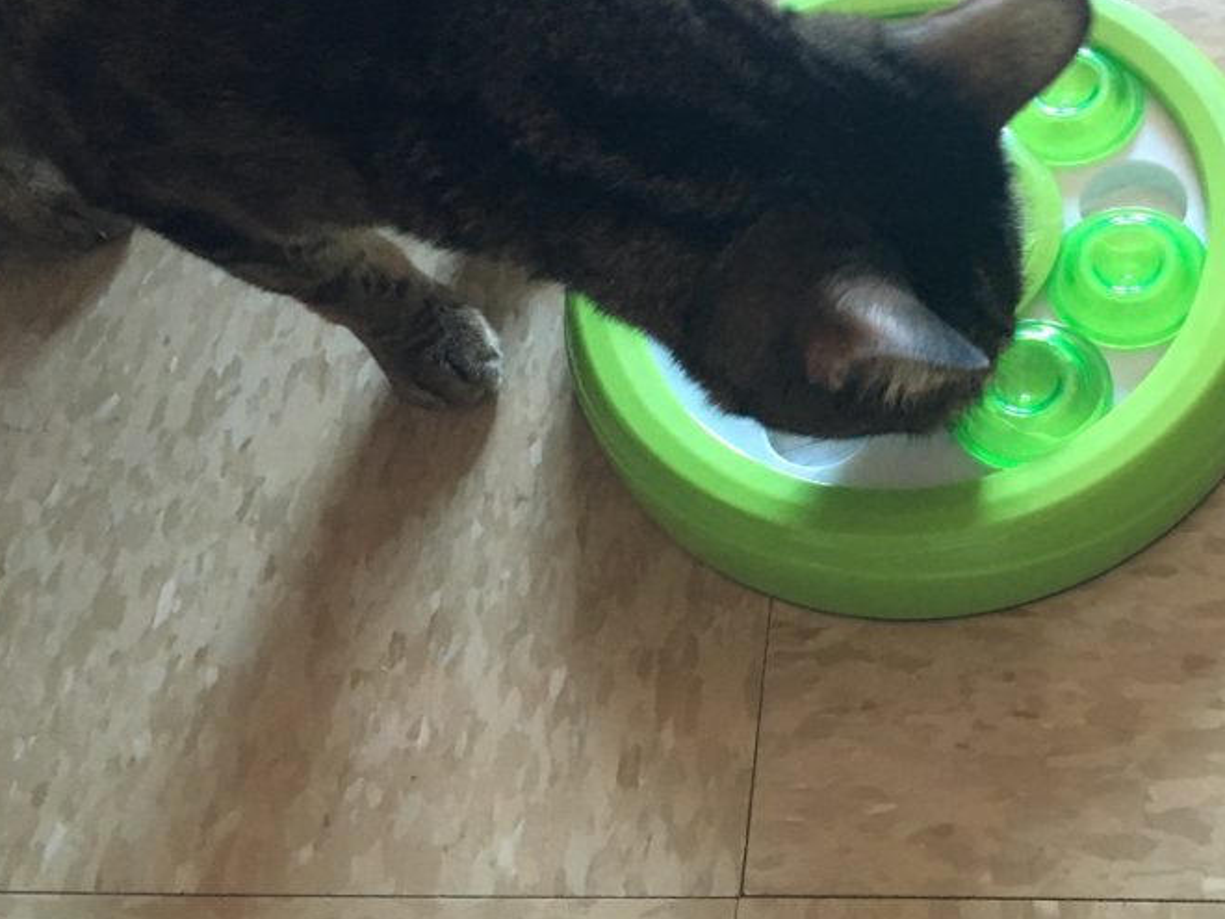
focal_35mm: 45
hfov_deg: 40.8
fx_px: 1592
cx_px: 928
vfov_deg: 32.0
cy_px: 316
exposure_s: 1/17
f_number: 2.2
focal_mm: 4.15
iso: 200
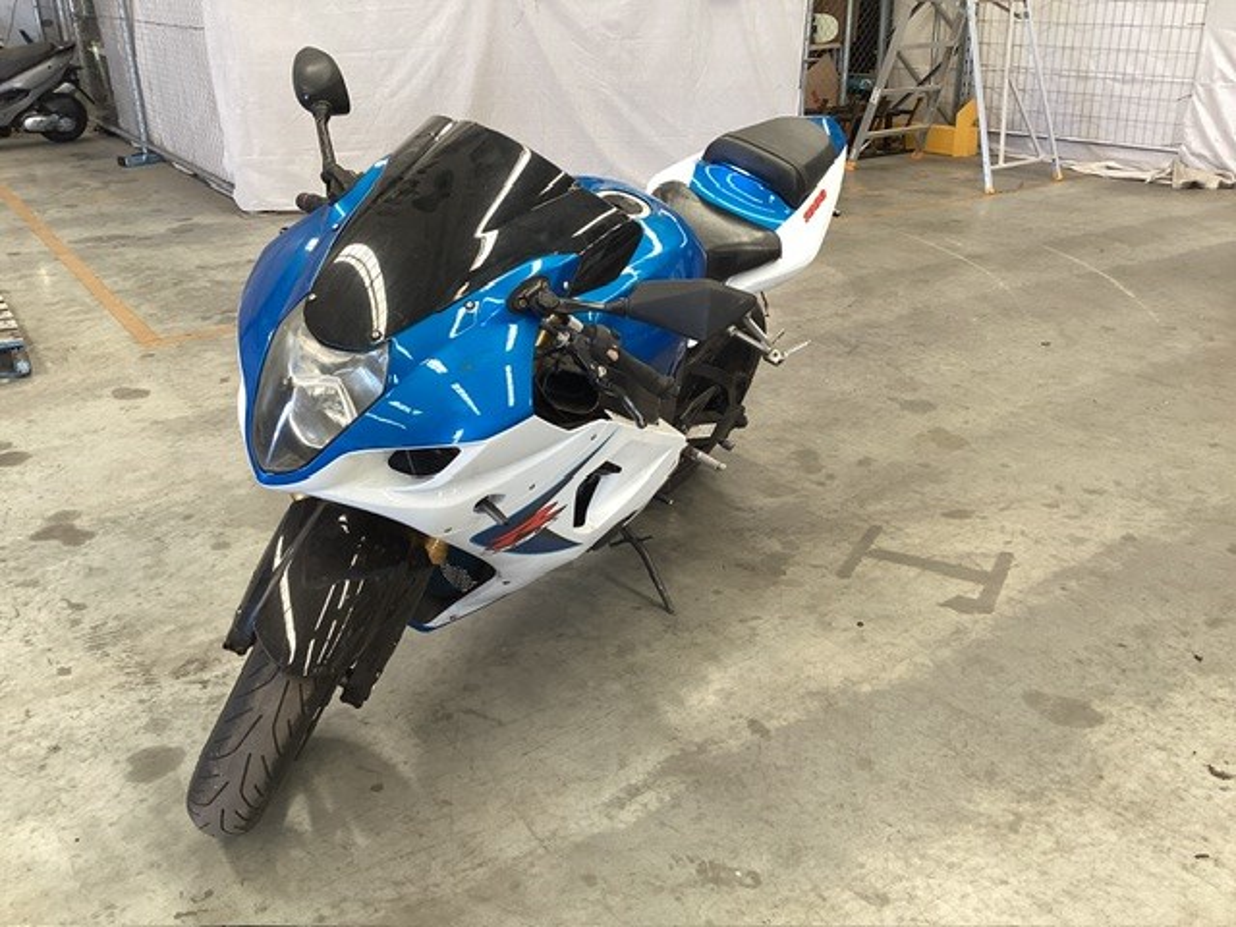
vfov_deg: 45.4
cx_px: 618
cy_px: 464
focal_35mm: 31
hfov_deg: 58.4
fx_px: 1107
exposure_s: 1/50
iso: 100
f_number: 2.4
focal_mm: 3.3
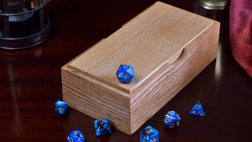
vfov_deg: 15.3
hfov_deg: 26.8
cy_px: 77
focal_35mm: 79
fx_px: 528
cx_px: 126
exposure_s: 1/30
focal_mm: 50
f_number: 7.1
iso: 200
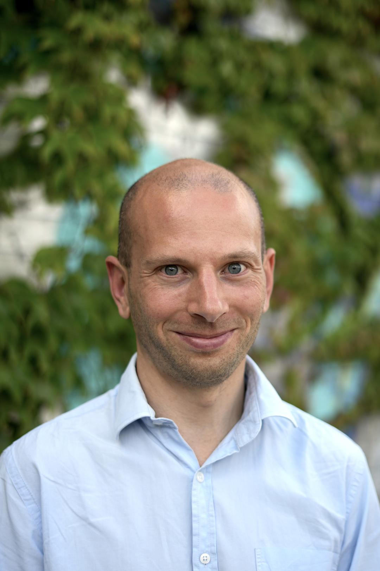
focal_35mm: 50
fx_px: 792
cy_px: 286
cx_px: 190
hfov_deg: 27.0
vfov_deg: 39.6
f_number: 1.8
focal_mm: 50
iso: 100
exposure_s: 1/1250
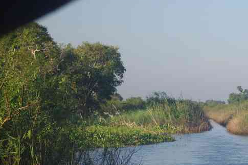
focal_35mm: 170
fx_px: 1171
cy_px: 162
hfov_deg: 12.0
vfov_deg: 8.0
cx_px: 235
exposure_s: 1/100
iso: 200
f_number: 10
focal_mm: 55
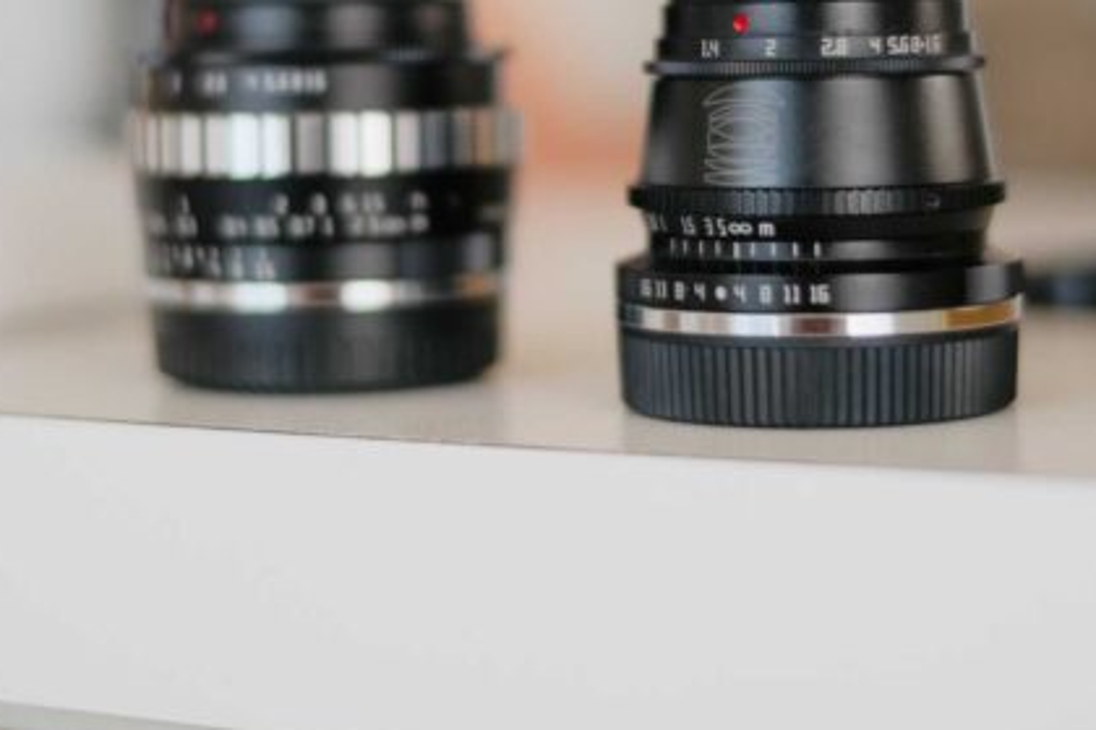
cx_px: 525
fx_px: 2953
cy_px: 81
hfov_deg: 21.0
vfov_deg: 14.0
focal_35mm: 97
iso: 640
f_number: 1.4
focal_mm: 35
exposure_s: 1/420
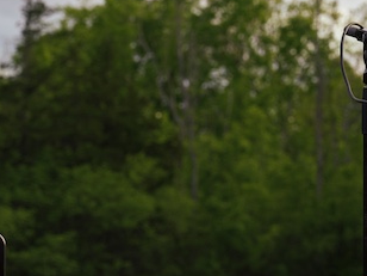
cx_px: 481
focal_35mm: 262
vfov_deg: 5.7
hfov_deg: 7.5
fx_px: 2778
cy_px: 192
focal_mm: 70
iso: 80
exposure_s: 1/80
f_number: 5
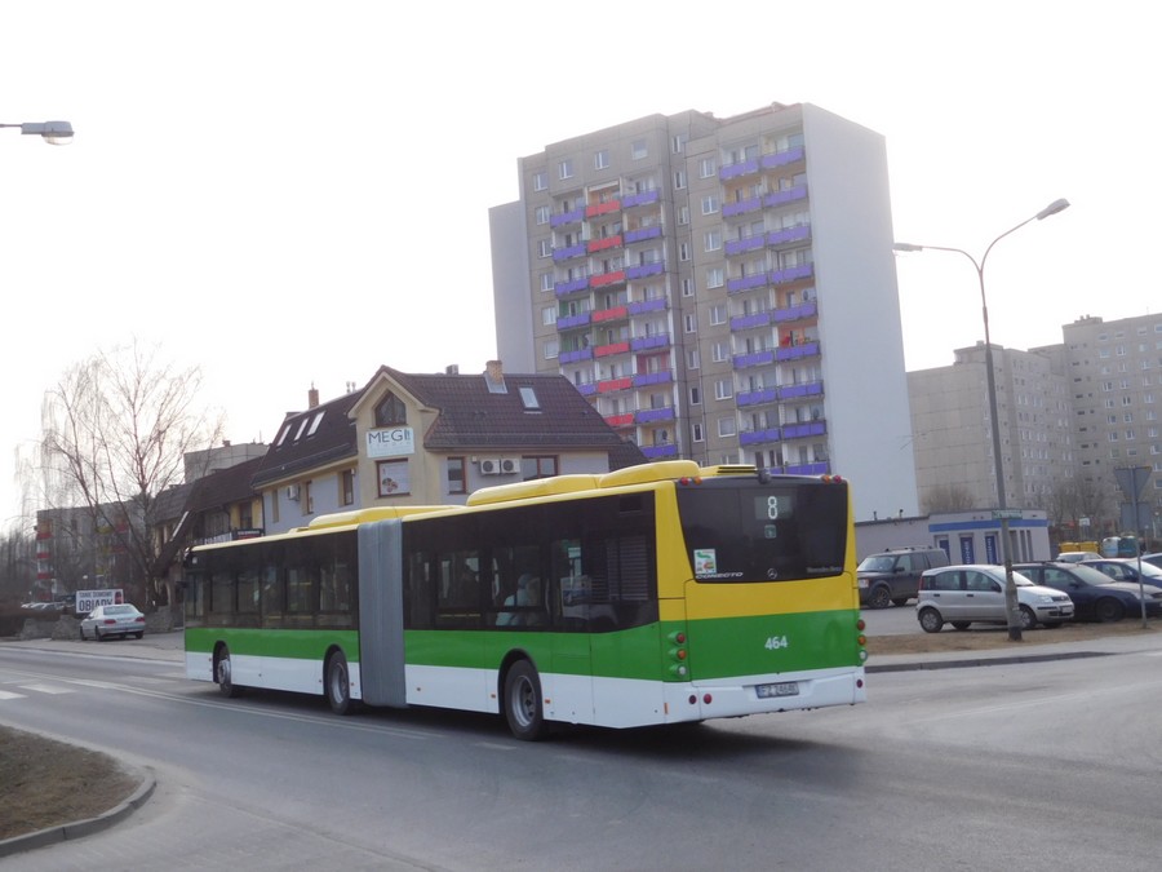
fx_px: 1511
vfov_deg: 32.2
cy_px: 436
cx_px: 581
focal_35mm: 45
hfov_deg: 42.1
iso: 125
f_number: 4
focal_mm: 8
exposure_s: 1/320
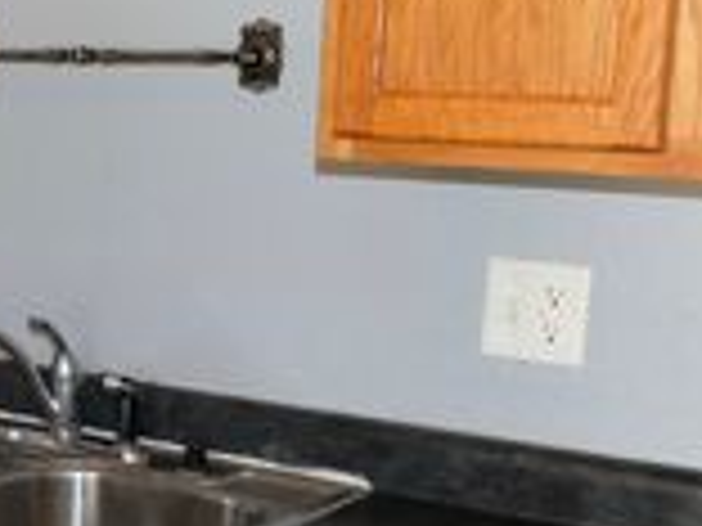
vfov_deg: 17.7
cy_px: 357
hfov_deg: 21.2
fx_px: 1683
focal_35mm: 83
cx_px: -230
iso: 2500
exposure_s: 1/125
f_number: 4
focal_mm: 18
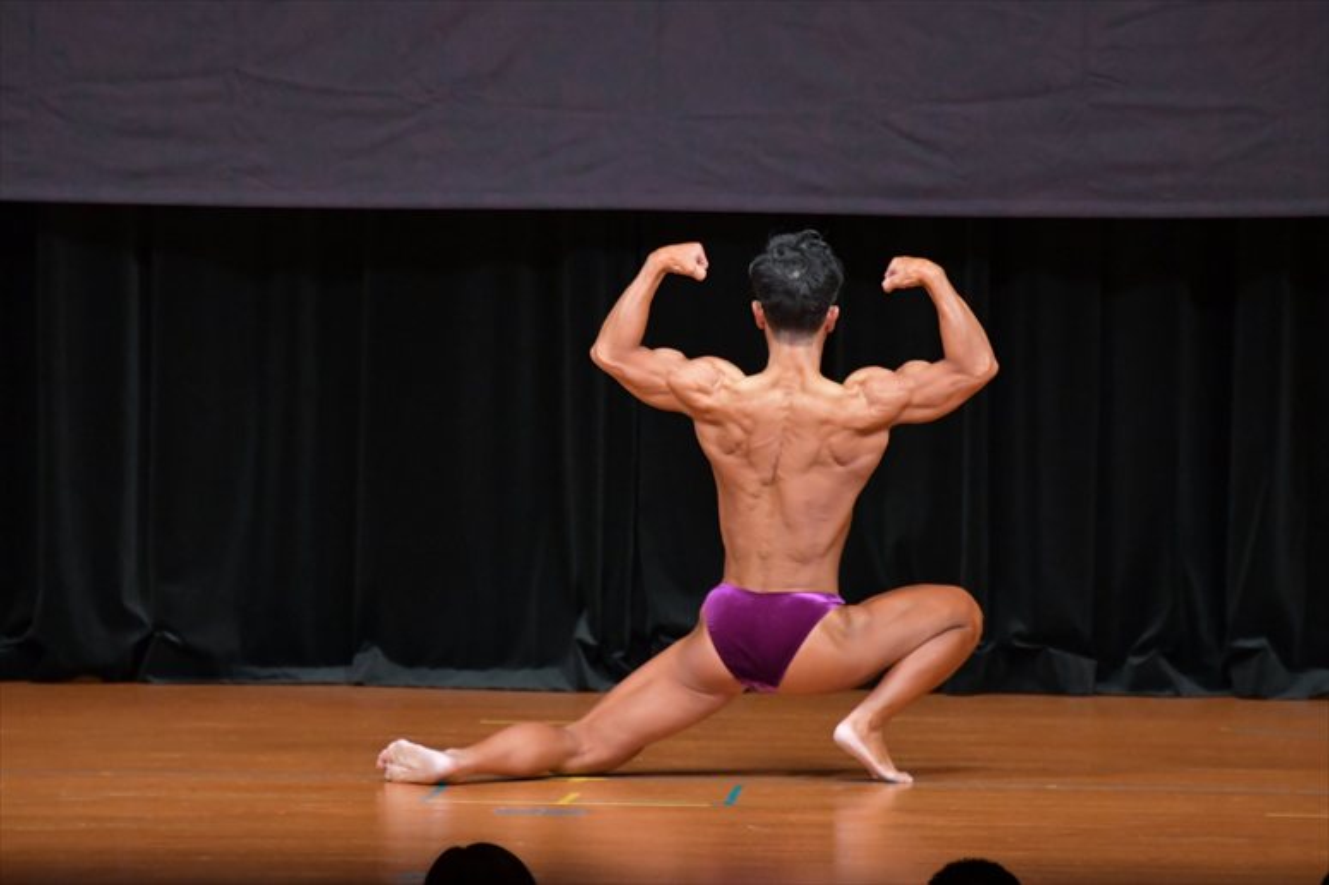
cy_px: 442
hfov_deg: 6.5
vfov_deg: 4.4
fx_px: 11623
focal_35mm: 315
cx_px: 664
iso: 5000
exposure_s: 1/400
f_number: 5.6
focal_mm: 210
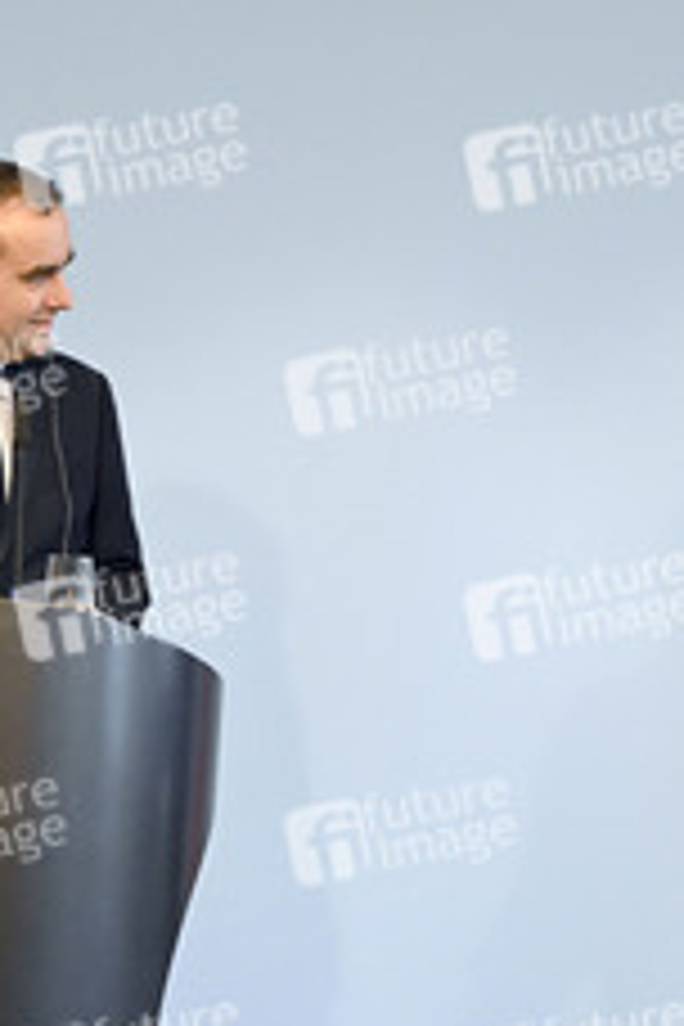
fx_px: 4275
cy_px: 495
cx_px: 461
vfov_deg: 13.7
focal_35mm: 150
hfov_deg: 9.1
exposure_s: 1/400
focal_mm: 76
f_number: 4.5
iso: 5000
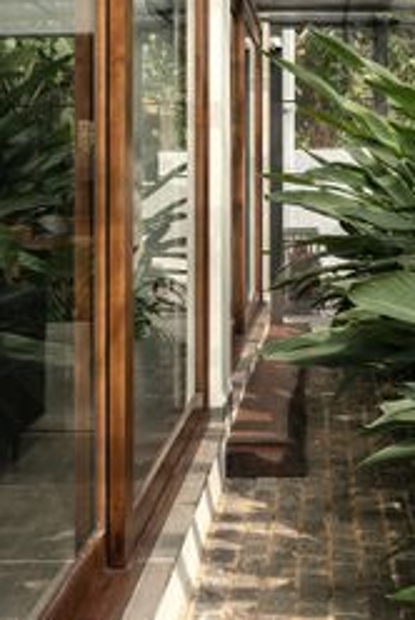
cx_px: 354
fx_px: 776
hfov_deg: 29.0
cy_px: 195
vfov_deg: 42.8
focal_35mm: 45
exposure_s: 1/100
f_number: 8
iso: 250
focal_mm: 26
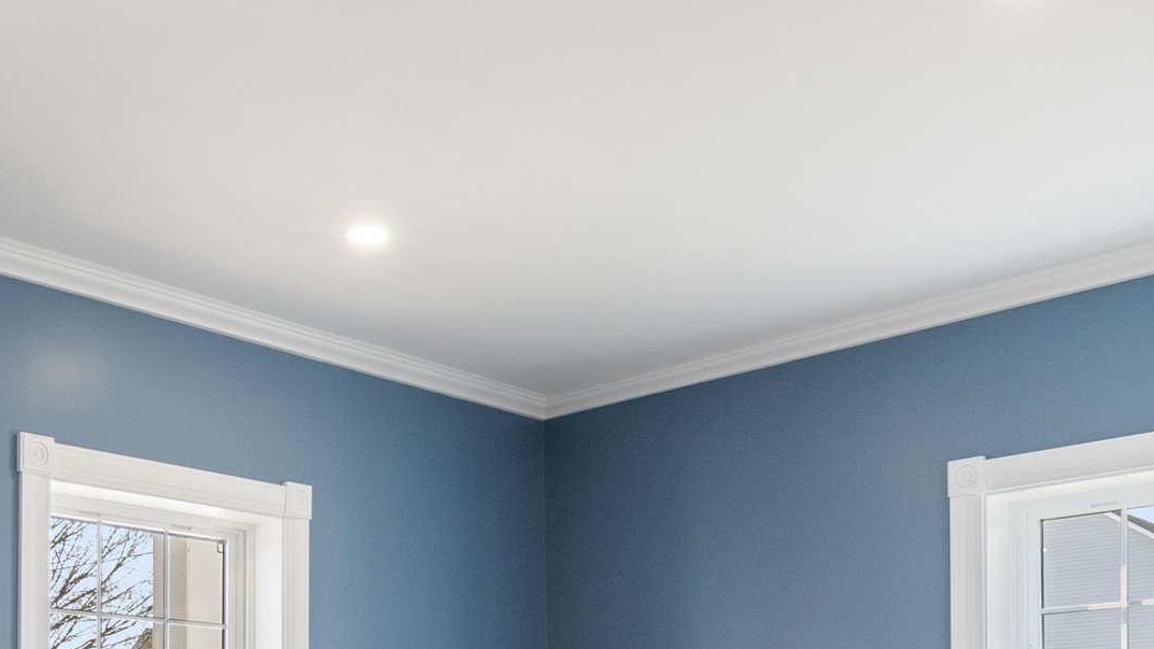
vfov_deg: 24.0
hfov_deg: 44.1
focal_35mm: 45
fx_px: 1377
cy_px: 792
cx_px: 305
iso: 64
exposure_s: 1/15
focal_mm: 10
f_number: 11
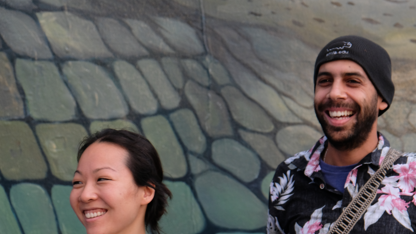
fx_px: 960
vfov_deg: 13.8
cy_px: 186
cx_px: 259
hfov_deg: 24.4
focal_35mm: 87
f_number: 4
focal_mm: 40.7
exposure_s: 1/300
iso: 800
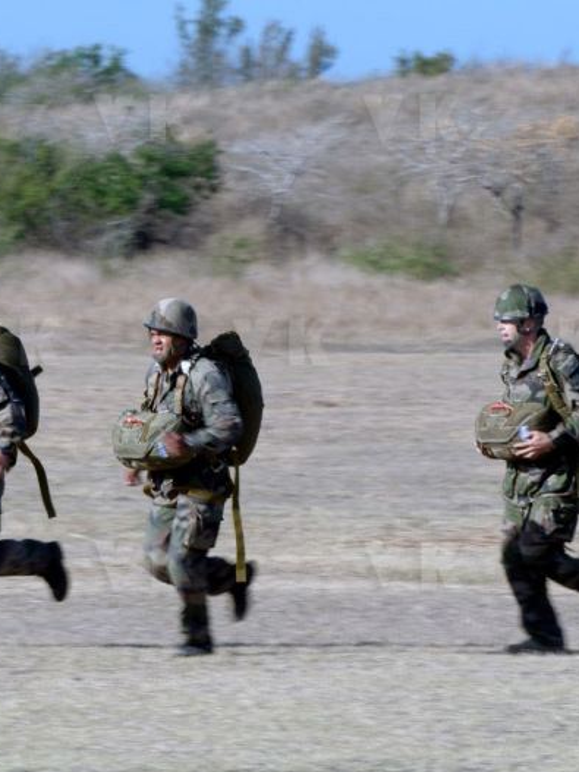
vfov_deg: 4.5
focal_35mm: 437
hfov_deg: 3.4
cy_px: 387
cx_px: 142
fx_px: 9750
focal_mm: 200
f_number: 16
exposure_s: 1/60
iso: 160
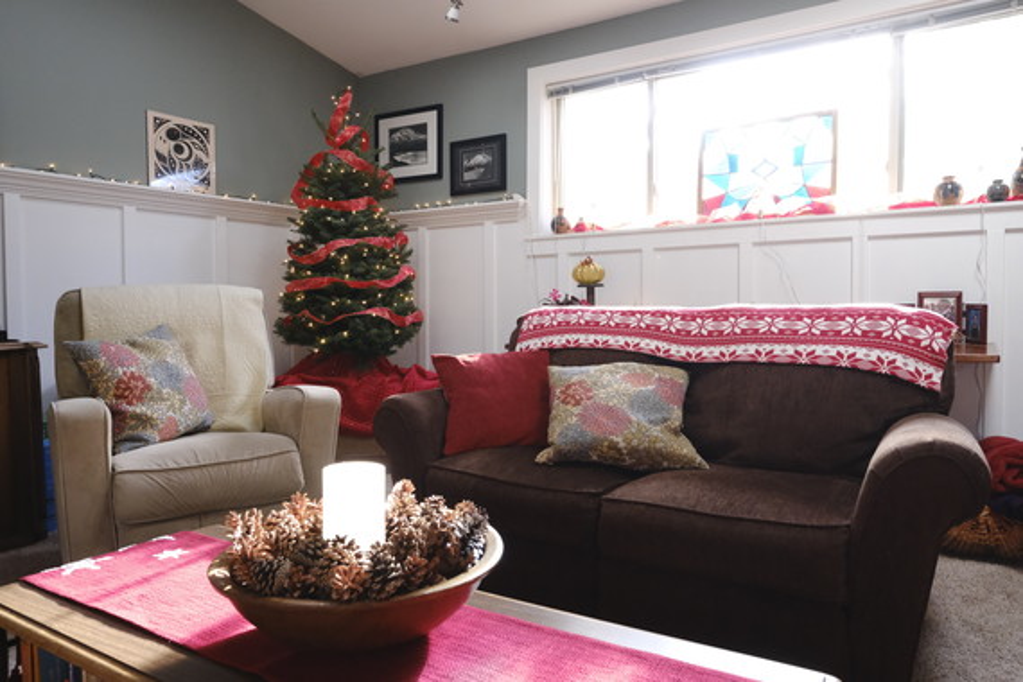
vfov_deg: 53.1
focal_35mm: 24
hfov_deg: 73.7
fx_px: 682
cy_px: 341
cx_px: 512
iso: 6400
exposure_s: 1/120
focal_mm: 16
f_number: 8
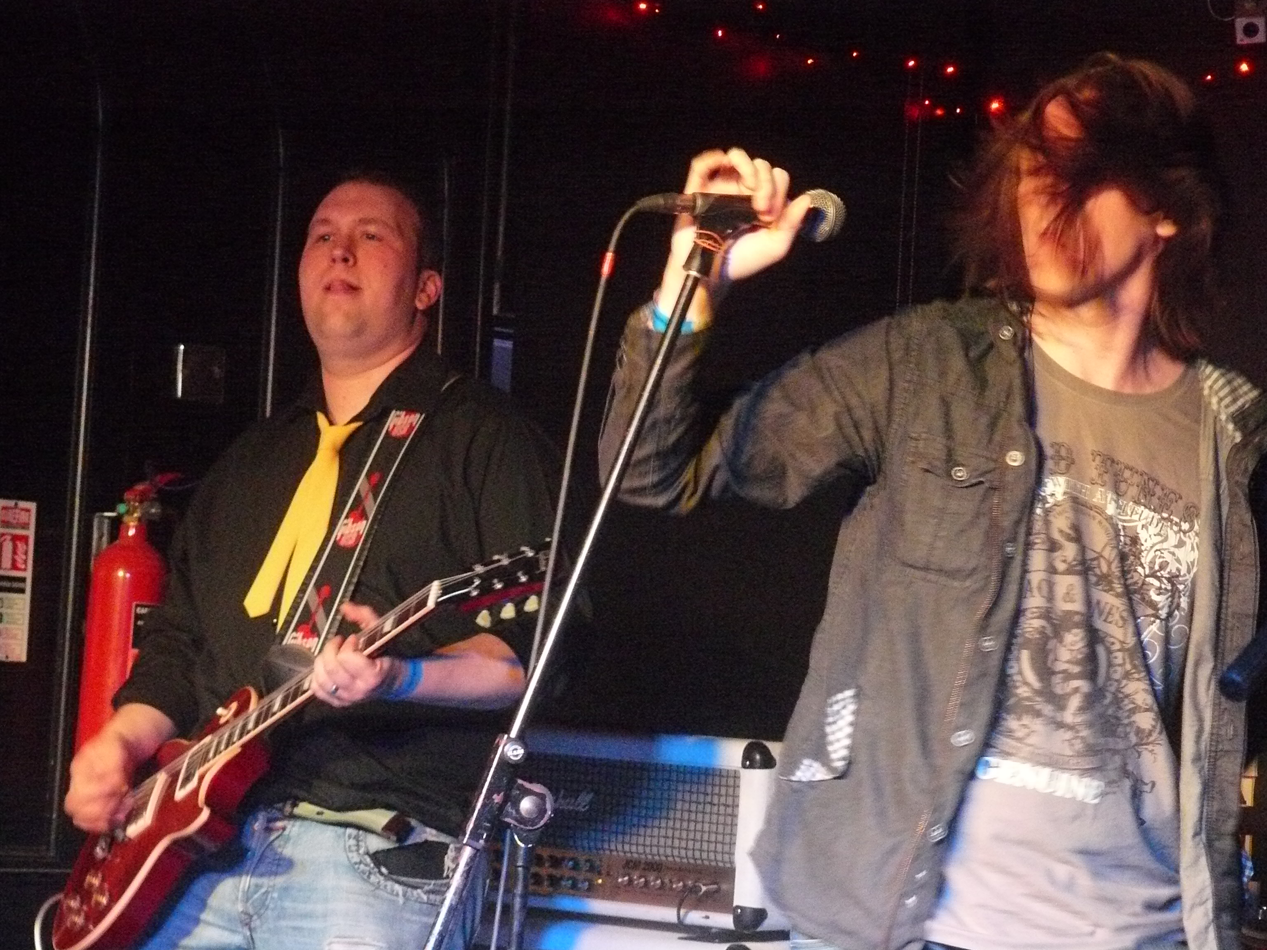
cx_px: 634
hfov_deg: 18.5
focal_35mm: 106
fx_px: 3880
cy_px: 475
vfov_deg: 14.0
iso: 800
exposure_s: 1/15
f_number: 3.2
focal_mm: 17.7
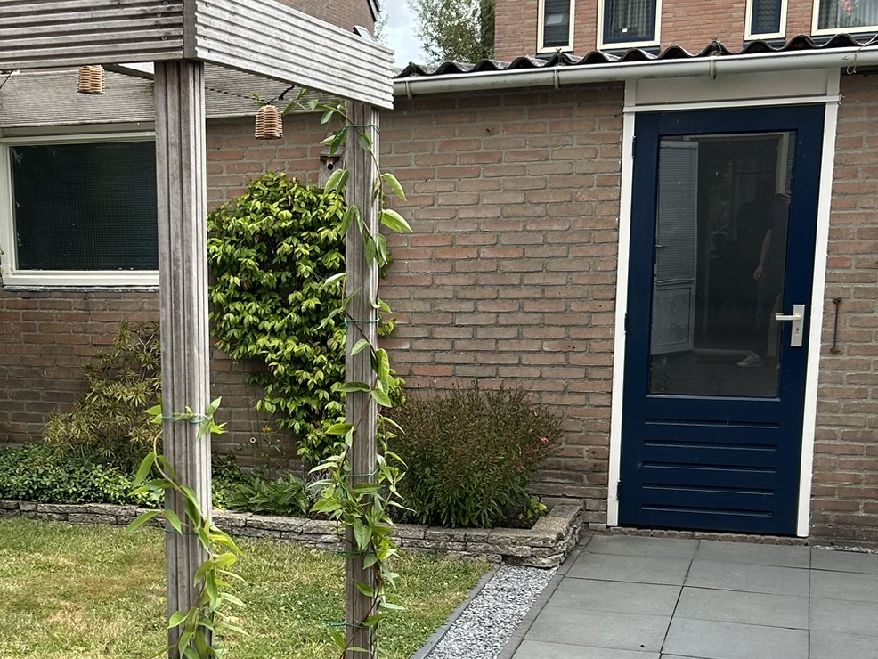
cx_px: 208
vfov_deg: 26.7
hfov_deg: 34.7
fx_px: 1370
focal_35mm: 54
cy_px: 492
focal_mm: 5.7
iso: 50
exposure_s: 1/705
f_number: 1.5
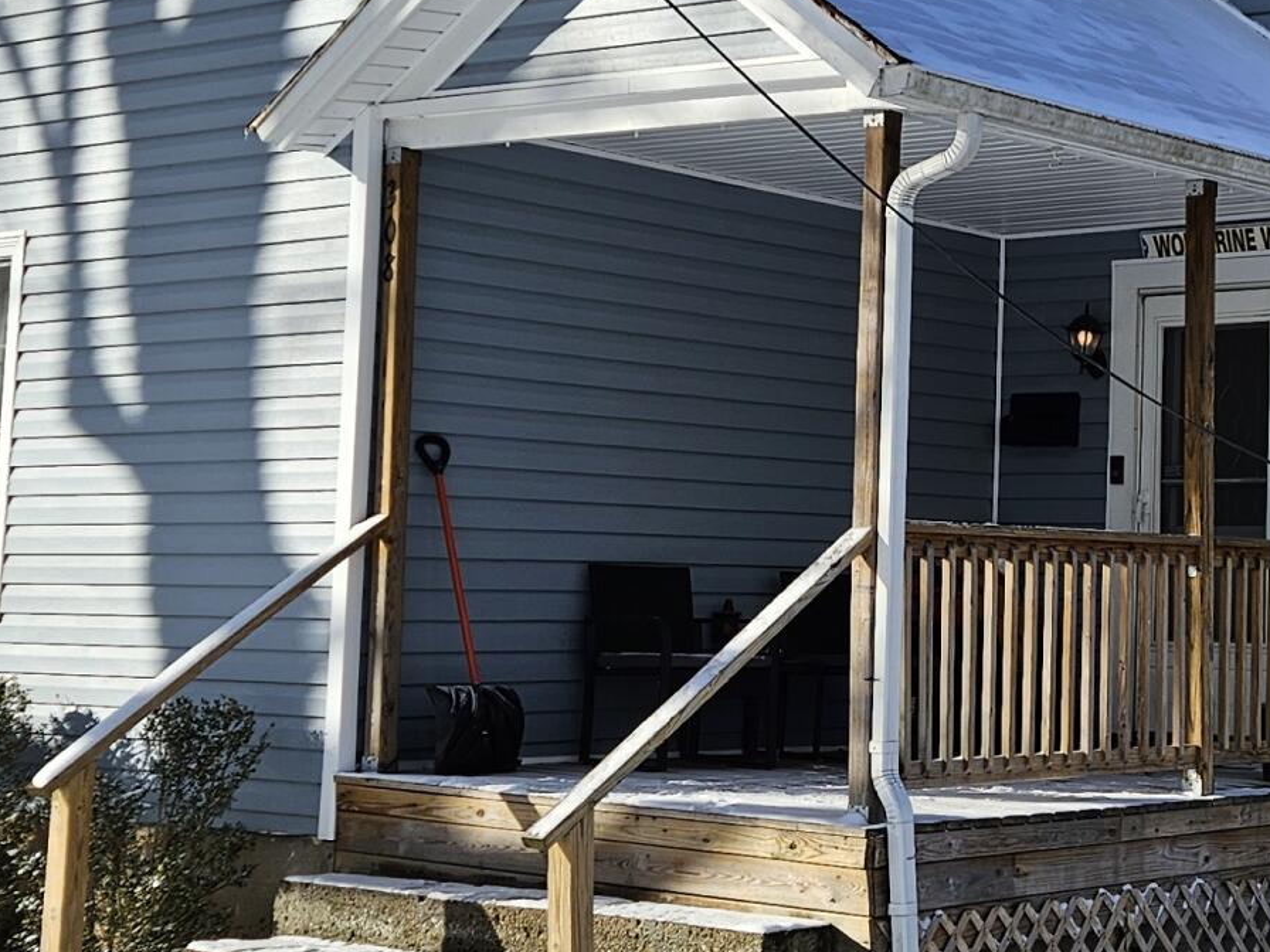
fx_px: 2825
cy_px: 305
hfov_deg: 24.7
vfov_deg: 19.1
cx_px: 1098
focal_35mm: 77
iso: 25
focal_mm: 5.4
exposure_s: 1/1668
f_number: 1.8
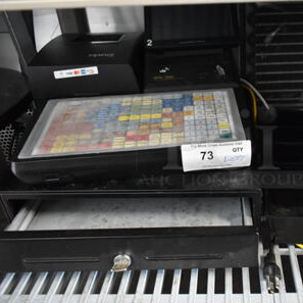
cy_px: 146
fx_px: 366
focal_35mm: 37
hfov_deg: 43.7
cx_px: 220
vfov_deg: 44.9
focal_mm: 18
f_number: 3.5
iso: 3200
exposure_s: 1/30
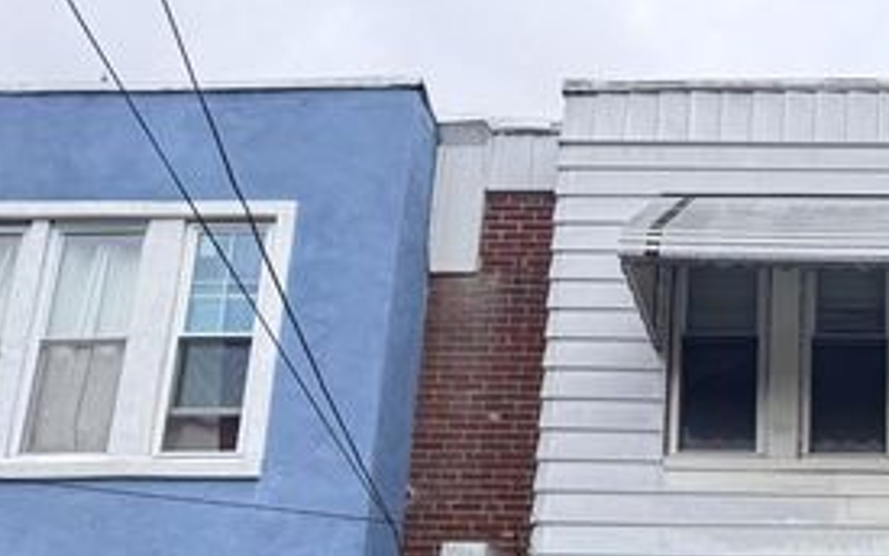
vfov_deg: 21.5
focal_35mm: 55
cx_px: 957
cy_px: 706
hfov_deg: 32.8
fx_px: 1333
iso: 80
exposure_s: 1/840
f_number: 1.78
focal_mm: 6.76
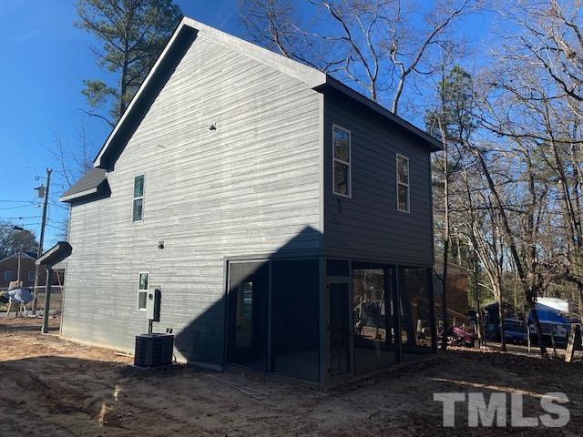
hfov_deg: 67.3
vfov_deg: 53.1
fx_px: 438
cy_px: 218
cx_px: 292
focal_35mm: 26
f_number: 1.8
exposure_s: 1/4444
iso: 32
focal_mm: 4.25
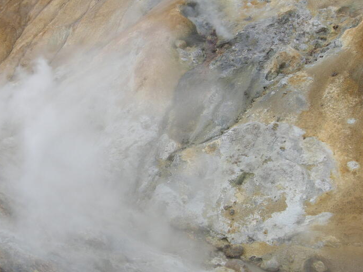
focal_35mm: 52
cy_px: 146
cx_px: 94
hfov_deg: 36.0
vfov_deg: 28.0
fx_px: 545
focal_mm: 7.5
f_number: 5.4
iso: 100
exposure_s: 1/282
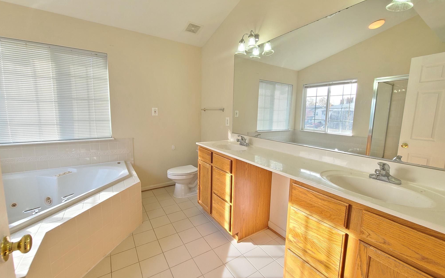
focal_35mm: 14
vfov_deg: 78.6
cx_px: 220
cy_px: 136
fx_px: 170
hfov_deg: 105.3
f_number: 2.2
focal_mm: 2.2
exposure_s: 1/120
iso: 64
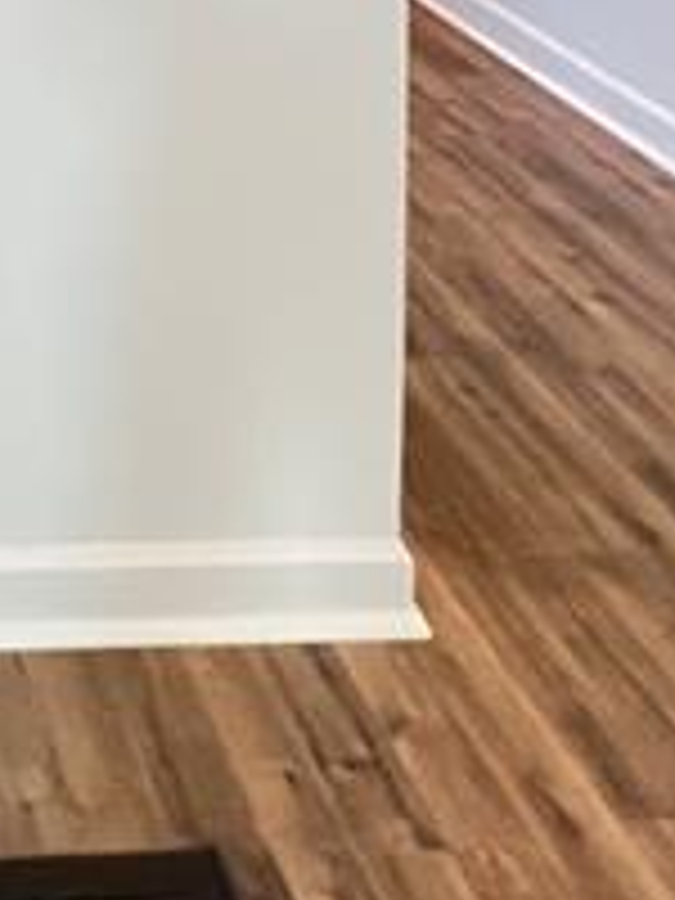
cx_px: -292
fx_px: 1300
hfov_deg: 24.0
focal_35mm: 50
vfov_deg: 27.2
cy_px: -441
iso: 640
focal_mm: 1.57
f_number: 1.8
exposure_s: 1/60
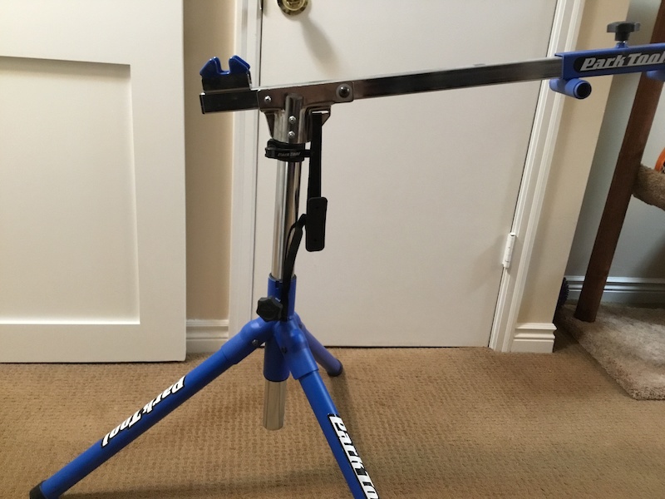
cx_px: 332
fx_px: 596
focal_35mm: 31
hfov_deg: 58.4
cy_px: 250
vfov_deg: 45.4
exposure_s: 1/20
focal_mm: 3.3
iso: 200
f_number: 2.4
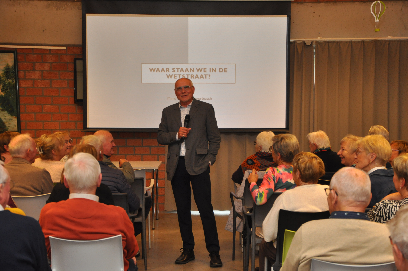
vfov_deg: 20.1
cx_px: 204
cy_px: 136
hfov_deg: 29.9
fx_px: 764
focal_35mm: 68
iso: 800
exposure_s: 1/60
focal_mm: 45
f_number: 4.8
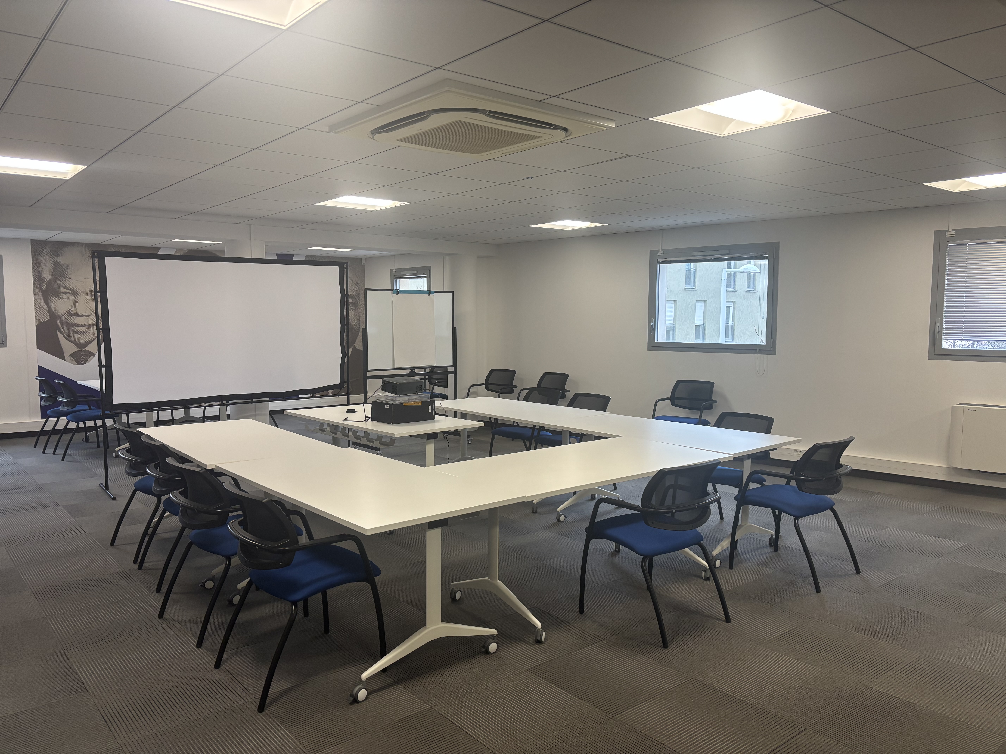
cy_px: 377
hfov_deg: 67.3
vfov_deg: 53.1
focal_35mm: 26
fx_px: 756
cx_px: 503
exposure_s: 1/100
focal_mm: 5.96
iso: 125
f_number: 1.6
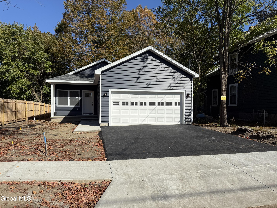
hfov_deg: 71.6
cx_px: 138
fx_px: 192
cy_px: 104
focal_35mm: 24
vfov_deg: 56.8
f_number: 1.78
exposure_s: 1/6173
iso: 80
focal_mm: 6.76
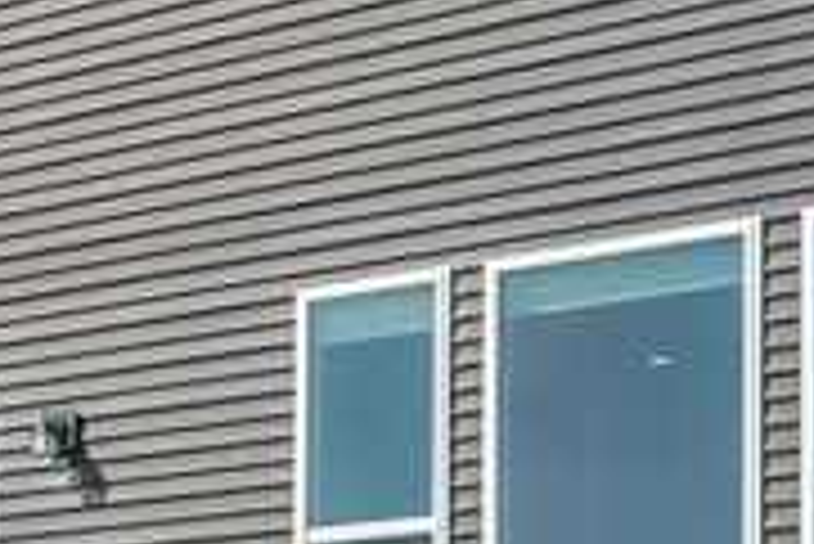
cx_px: 117
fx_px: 2557
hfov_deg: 17.9
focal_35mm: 113
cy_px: 384
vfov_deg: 12.1
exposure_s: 1/400
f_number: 10
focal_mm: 16
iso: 400
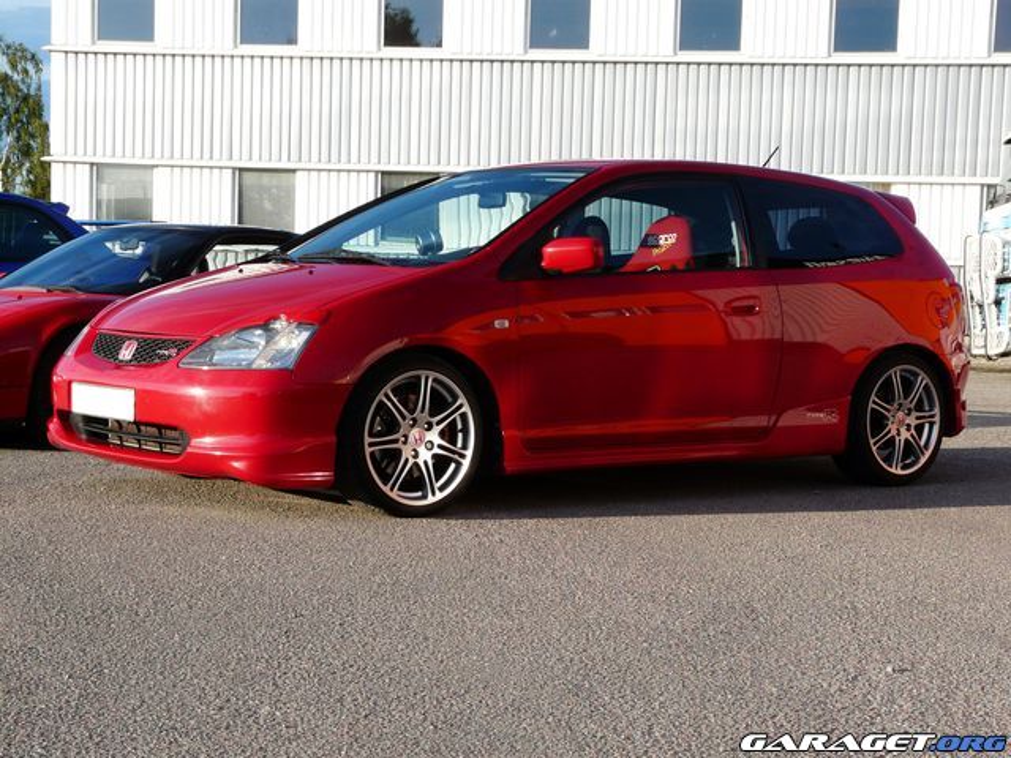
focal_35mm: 64
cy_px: 379
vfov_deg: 22.9
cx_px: 506
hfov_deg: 30.3
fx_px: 1869
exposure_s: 1/250
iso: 100
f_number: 5.6
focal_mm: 10.5
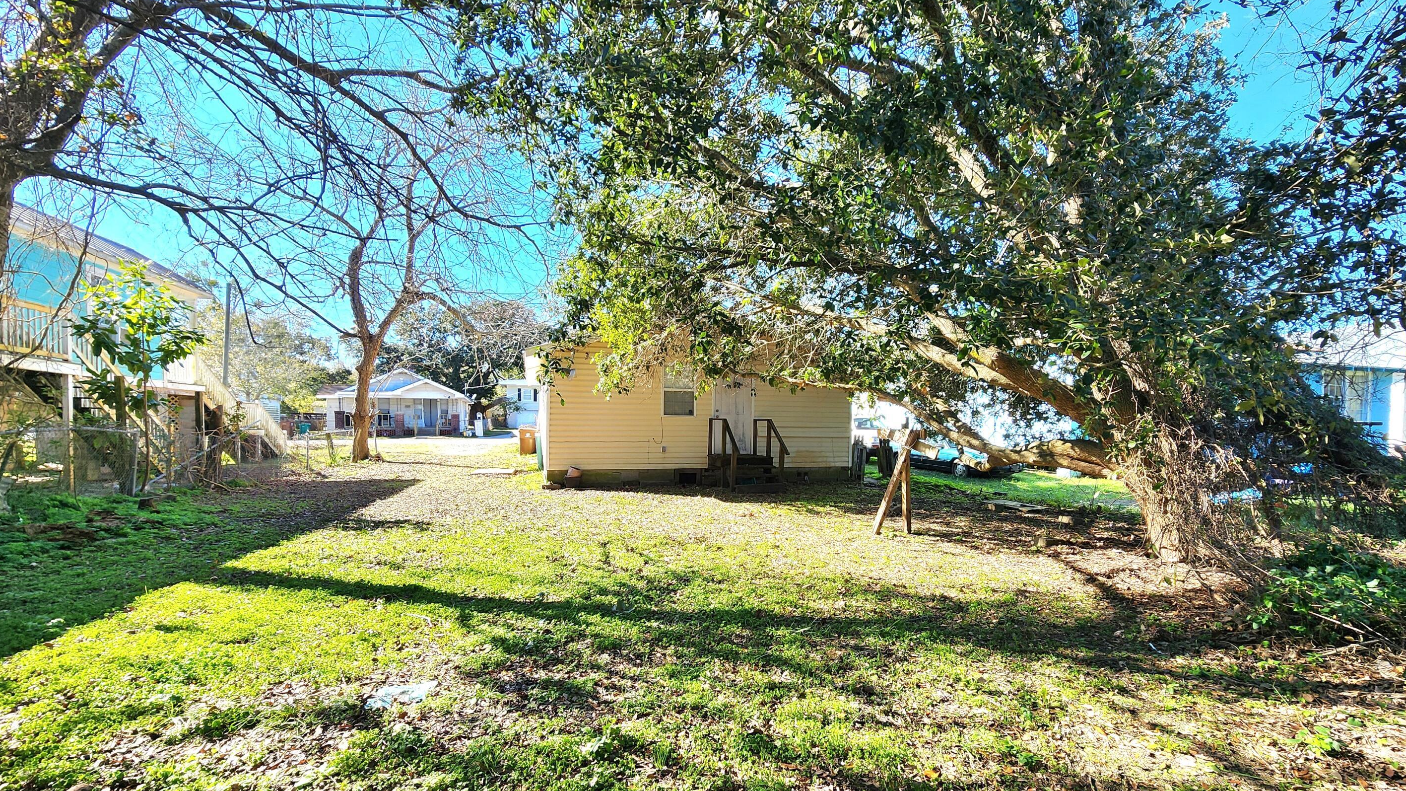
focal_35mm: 15
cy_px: 456
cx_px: 732
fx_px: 559
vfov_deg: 70.1
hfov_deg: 102.9
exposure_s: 1/500
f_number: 2.2
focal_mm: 2.2
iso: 50
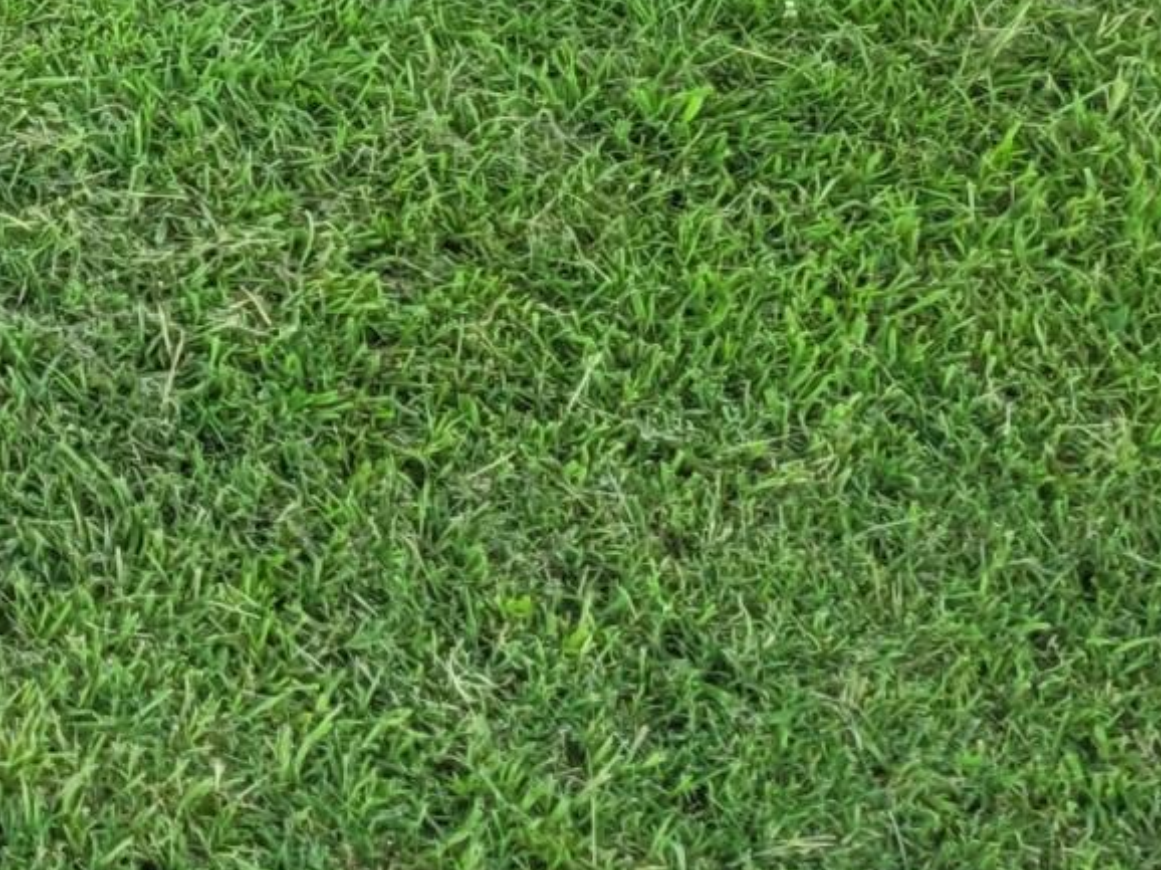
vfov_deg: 10.6
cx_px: -1374
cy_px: -416
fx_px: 4526
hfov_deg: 12.4
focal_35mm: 135
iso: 40
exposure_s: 1/359
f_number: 1.8
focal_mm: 5.4
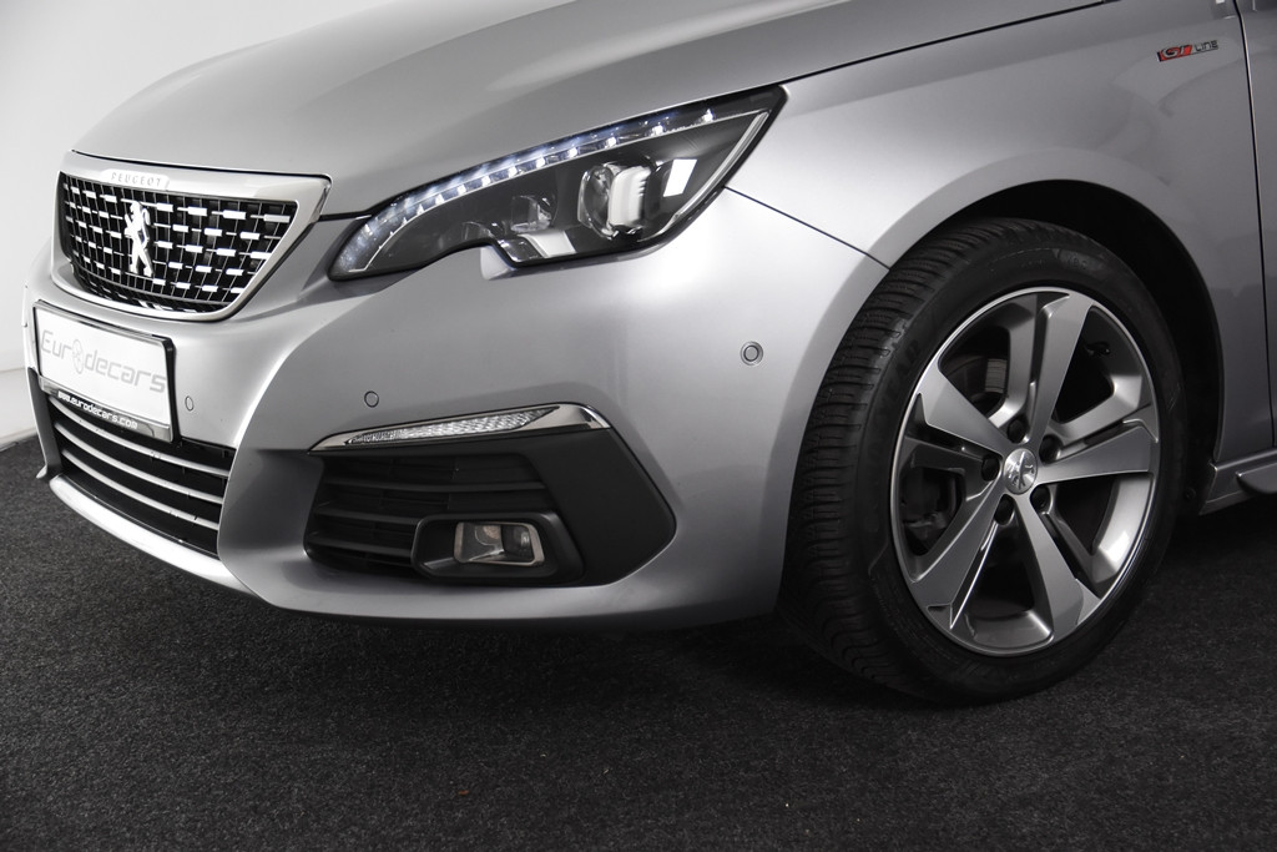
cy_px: 426
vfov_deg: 23.8
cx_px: 638
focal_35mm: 57
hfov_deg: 35.0
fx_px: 2022
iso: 1600
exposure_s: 1/80
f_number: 4.5
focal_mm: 38
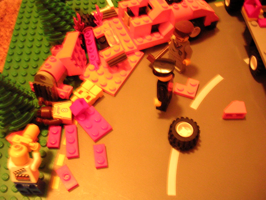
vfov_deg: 37.7
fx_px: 292
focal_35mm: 38
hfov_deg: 49.0
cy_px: 100
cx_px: 133
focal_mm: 5.8
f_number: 2.8
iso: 200
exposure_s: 1/4
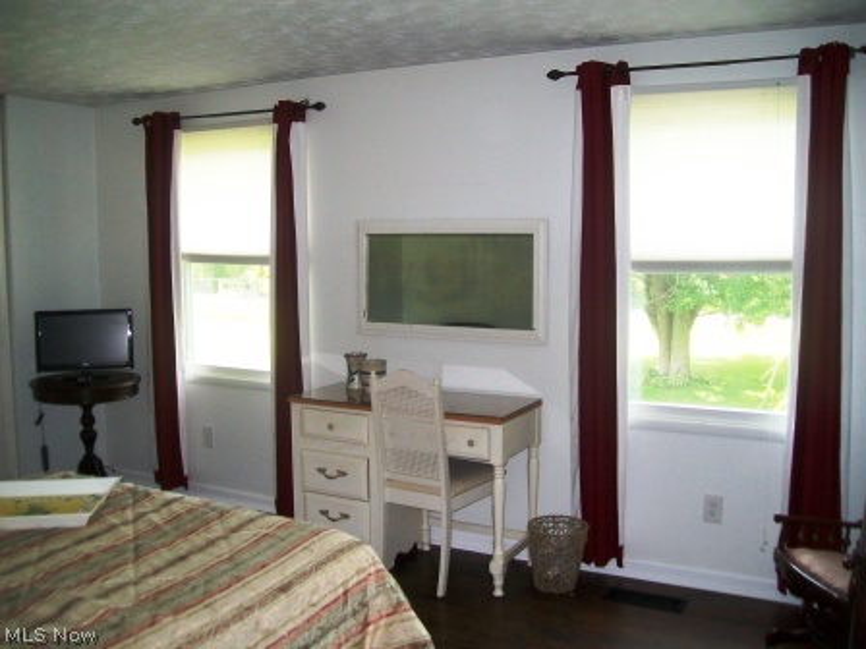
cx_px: 433
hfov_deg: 54.0
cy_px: 324
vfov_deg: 41.8
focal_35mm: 34
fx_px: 851
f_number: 2.7
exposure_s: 1/60
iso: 160
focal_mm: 6.1
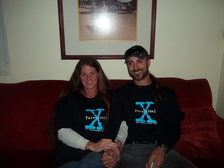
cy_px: 84
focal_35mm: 32
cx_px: 112
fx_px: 207
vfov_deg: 44.2
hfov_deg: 56.8
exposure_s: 1/30
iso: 80
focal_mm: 5.7
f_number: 2.9
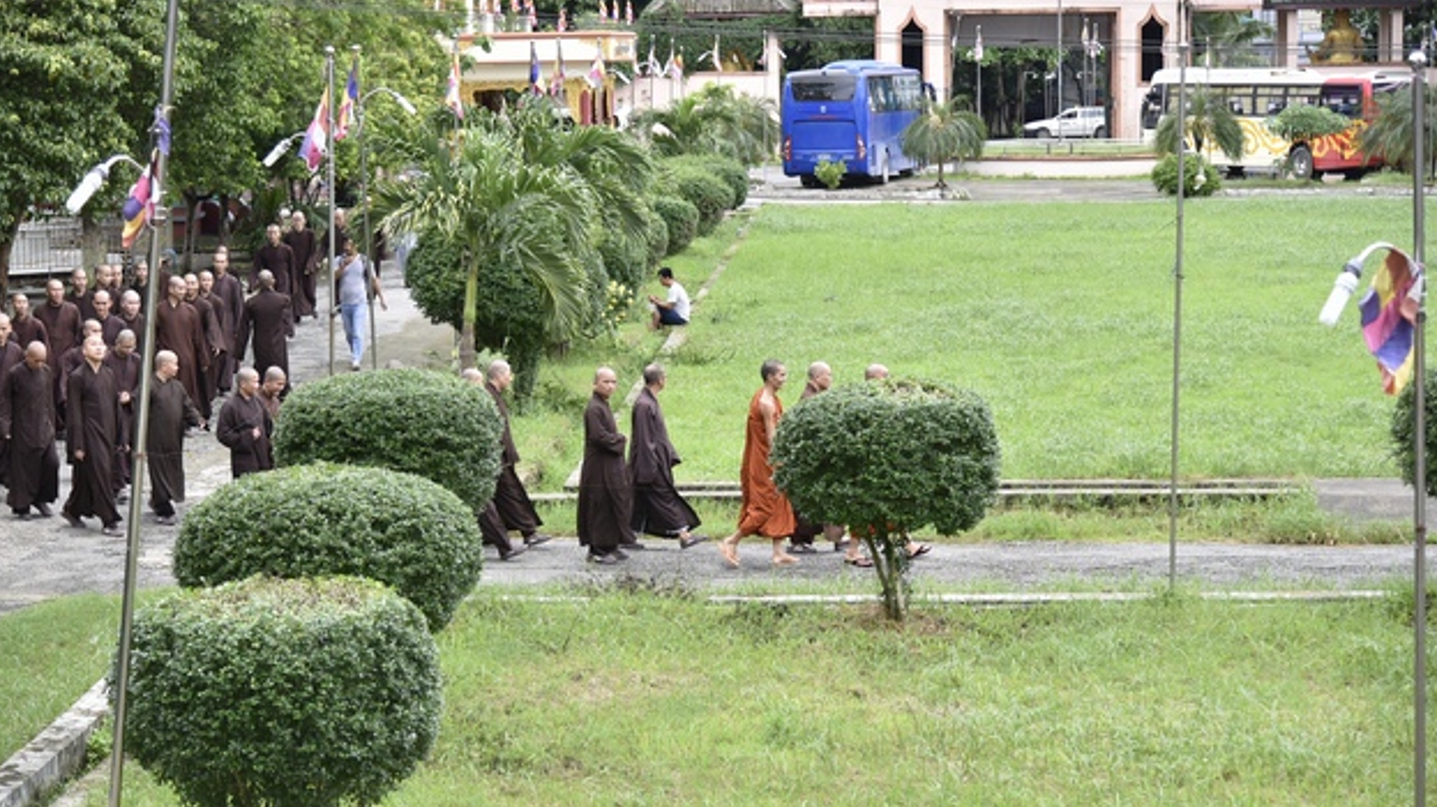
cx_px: 715
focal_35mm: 82
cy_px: 425
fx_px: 3124
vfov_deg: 14.7
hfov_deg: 25.9
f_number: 4
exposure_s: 1/200
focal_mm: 75
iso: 320
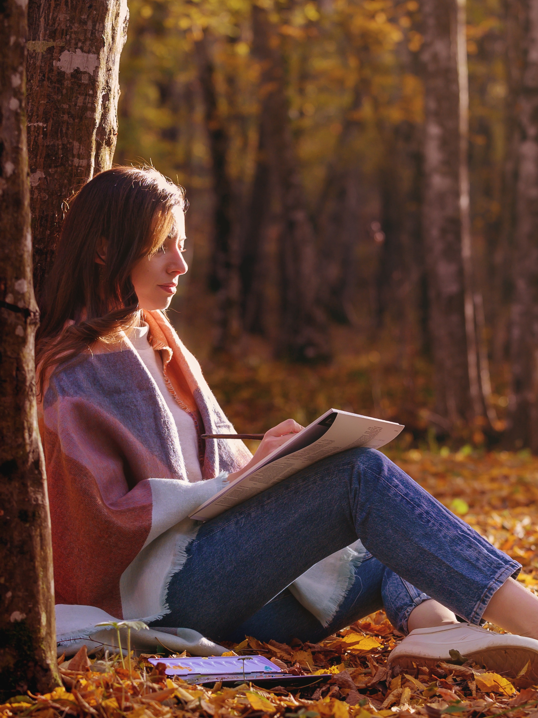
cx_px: 394
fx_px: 3254
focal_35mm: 157
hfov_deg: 9.4
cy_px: 362
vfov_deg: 12.6
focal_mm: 82
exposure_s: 1/250
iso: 800
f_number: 4
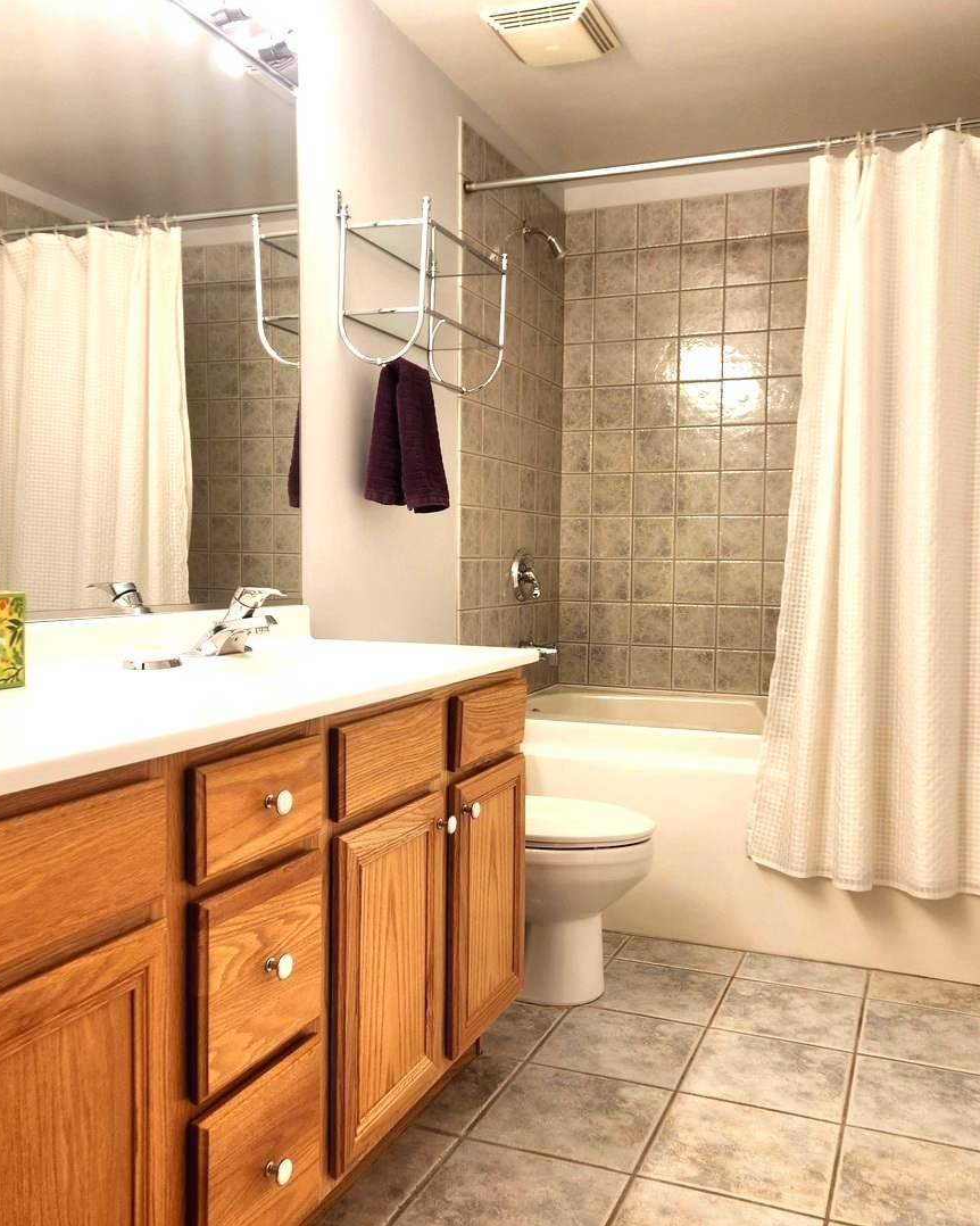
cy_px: 613
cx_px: 553
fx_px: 1088
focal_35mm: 30
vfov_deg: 58.8
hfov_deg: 48.4
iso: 64
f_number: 1.8
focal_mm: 5.4
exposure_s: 1/120
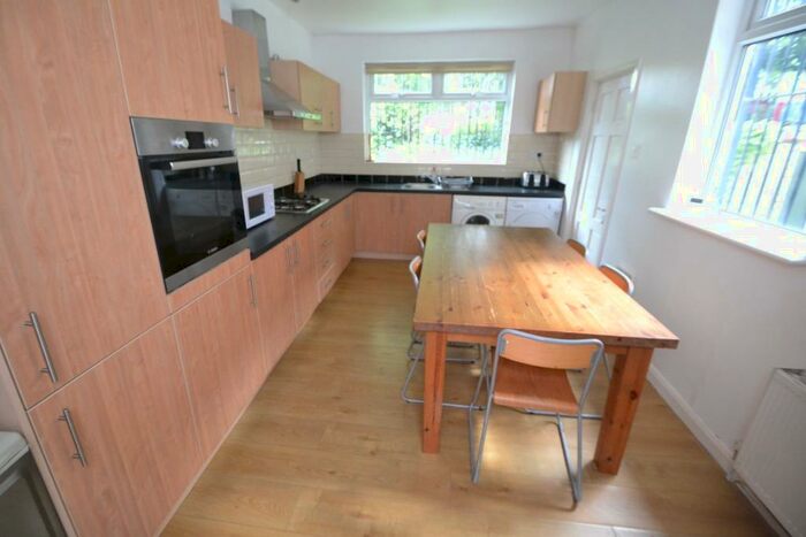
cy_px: 268
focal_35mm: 15
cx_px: 403
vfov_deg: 77.4
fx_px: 336
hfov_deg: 100.4
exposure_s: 1/60
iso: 2200
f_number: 3.5
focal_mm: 10
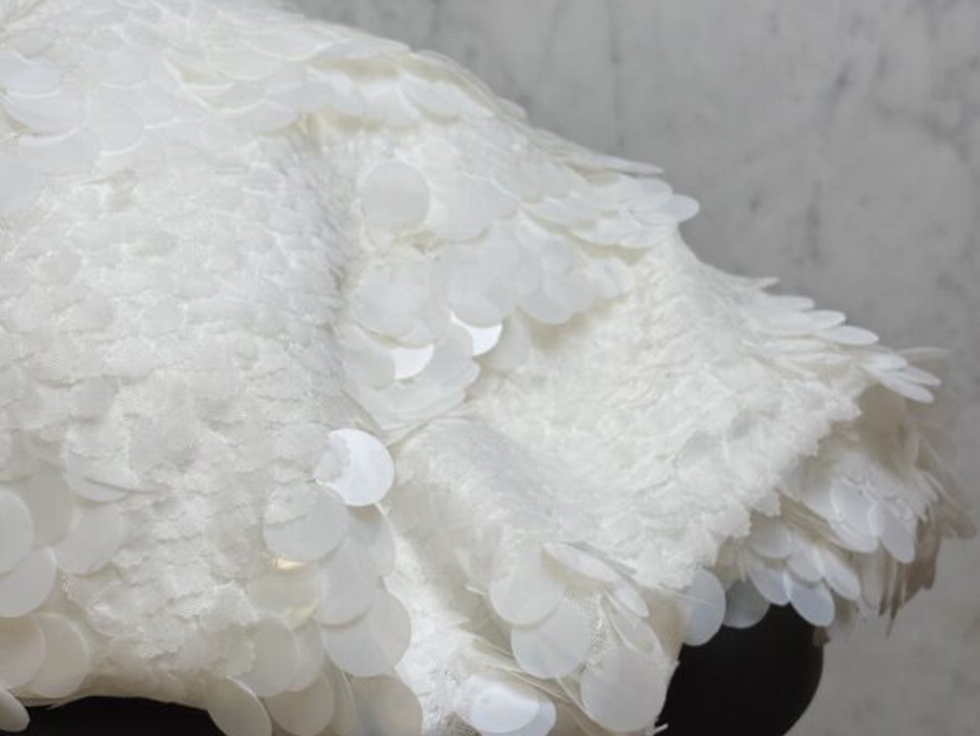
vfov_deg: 21.0
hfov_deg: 27.8
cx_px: 492
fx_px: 1983
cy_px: 447
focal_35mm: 70
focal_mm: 5.96
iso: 32
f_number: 1.6
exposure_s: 1/241
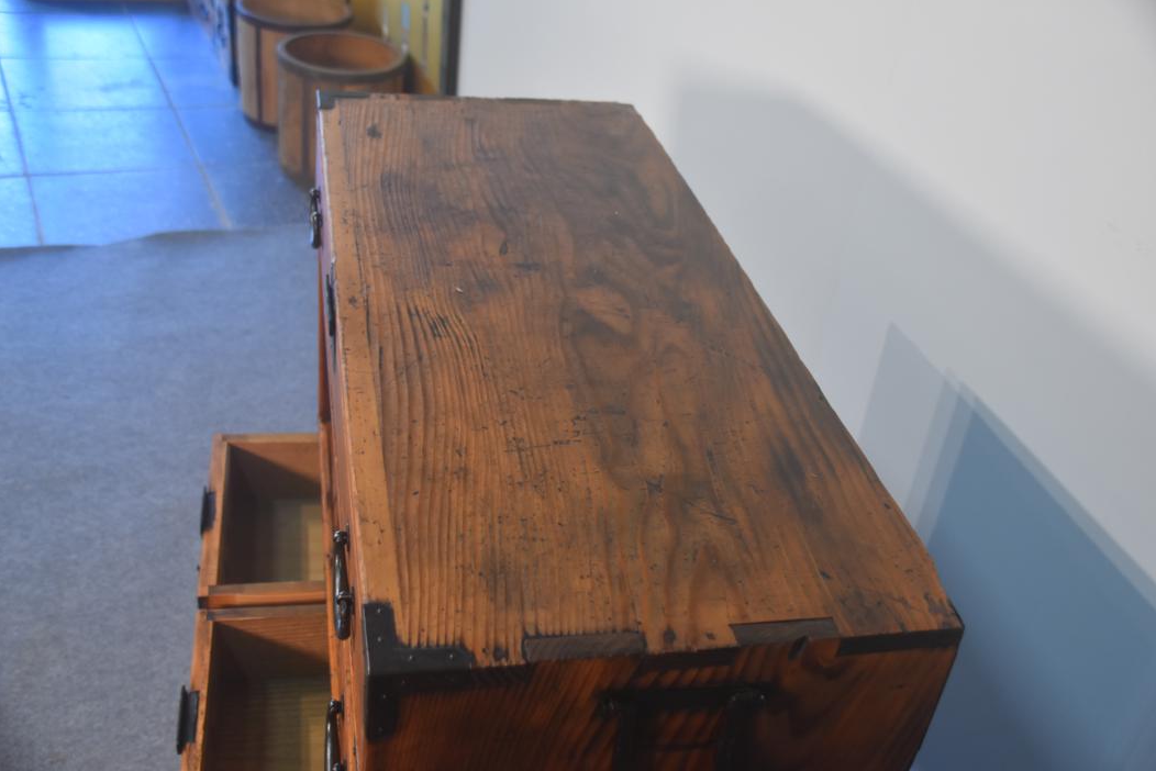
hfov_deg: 55.8
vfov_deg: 38.9
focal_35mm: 34
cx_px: 575
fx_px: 1092
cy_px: 377
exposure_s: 1/60
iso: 800
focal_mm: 22
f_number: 3.8
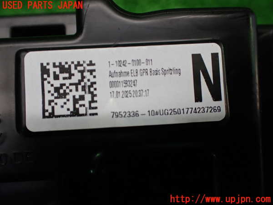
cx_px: 136
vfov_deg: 46.8
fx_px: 237
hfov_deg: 60.0
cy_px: 102
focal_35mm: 30
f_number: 2.3
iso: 320
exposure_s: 1/125
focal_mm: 5.4
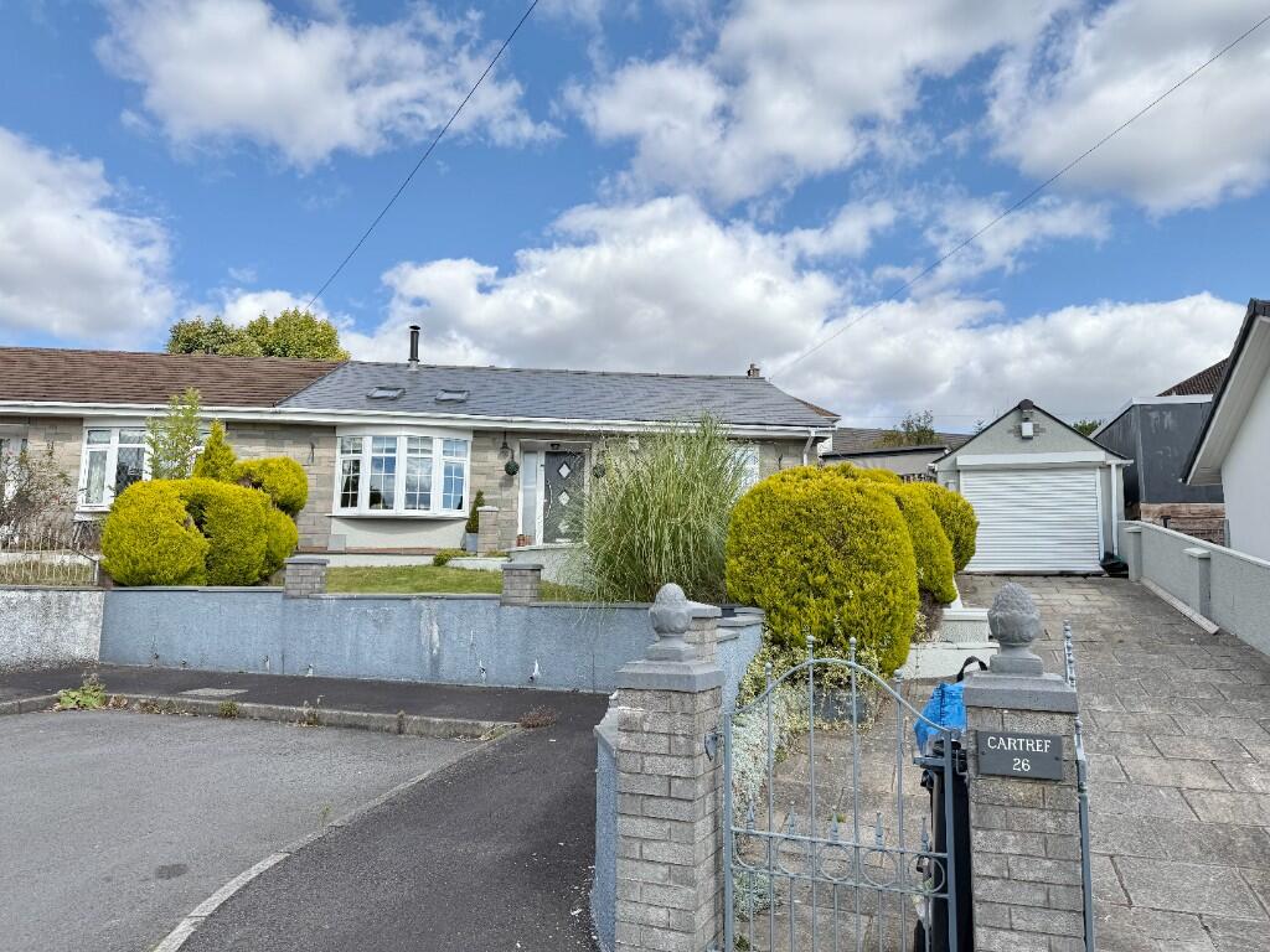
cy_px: 476
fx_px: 881
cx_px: 635
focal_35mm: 24
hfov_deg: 71.6
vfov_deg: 56.8
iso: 80
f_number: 1.78
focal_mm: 6.76
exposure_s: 1/3425
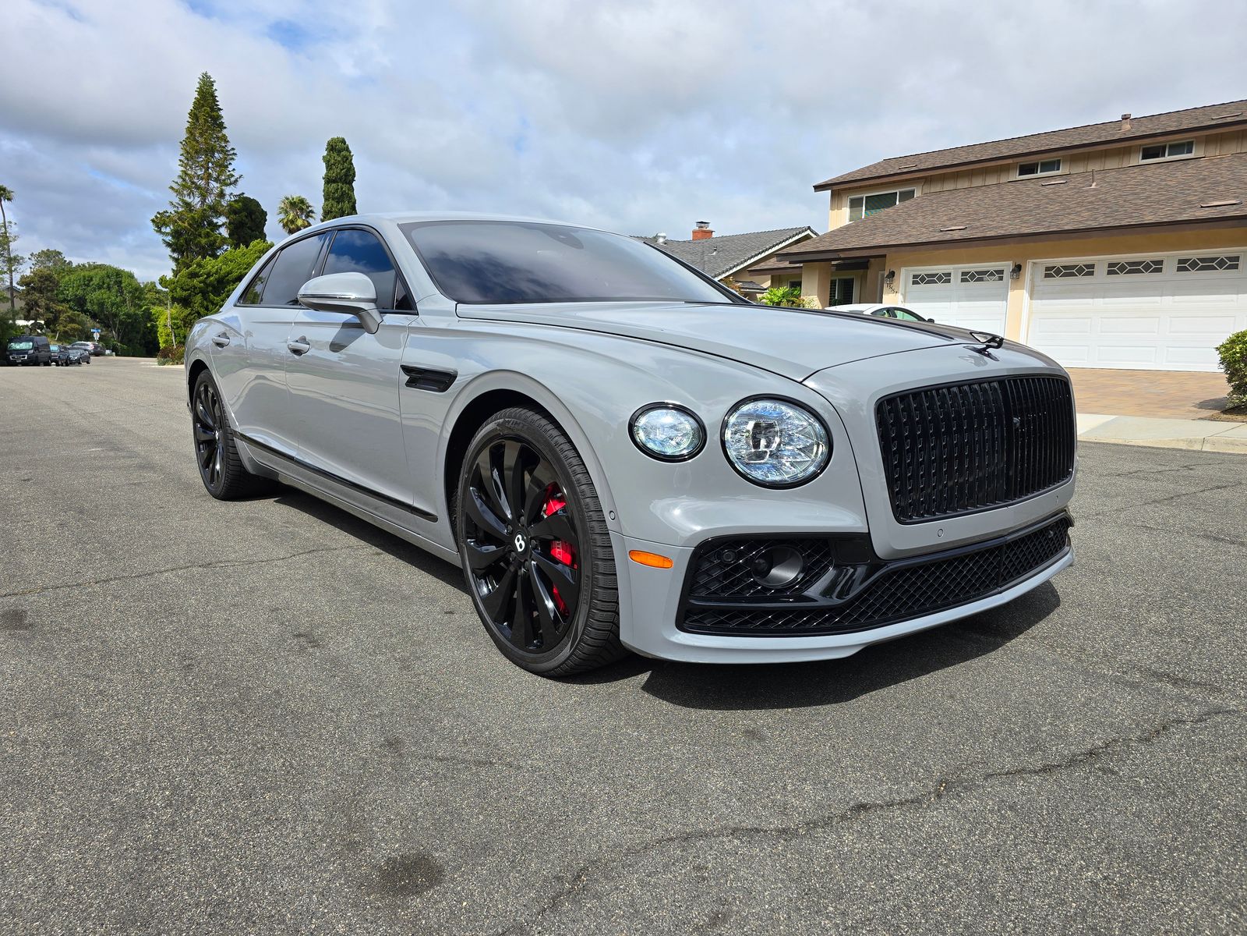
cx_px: 624
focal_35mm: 23
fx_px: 829
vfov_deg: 58.9
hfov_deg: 73.9
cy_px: 468
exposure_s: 1/854
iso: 12
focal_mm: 6.3
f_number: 1.7
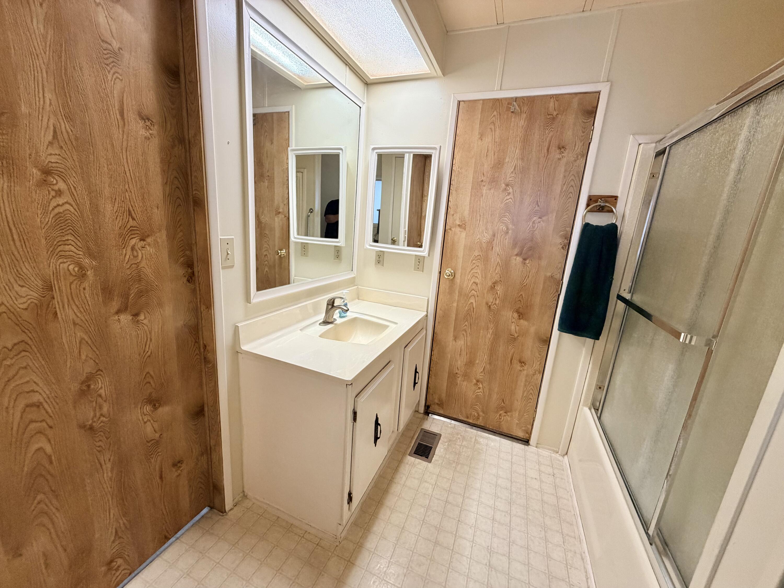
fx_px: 317
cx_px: 392
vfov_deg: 85.7
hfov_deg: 102.1
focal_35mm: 14
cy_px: 294
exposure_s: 1/60
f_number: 2.2
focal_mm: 2.22
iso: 200
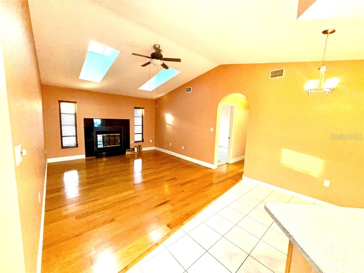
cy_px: 136
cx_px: 182
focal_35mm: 14
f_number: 2.2
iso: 200
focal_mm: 2.22
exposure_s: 1/60
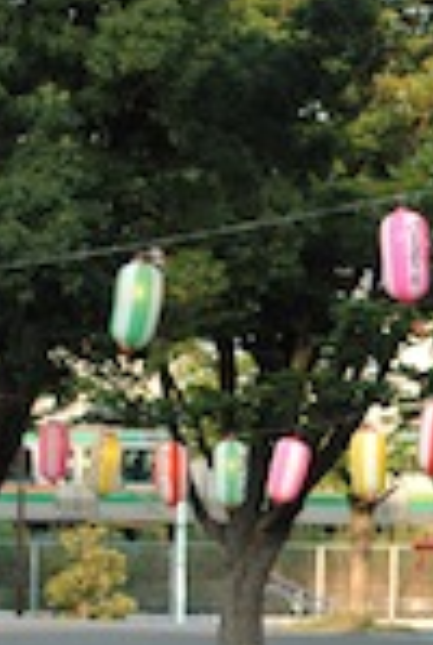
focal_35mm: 339
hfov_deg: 4.0
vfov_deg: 6.1
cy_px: 526
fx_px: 6079
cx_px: 909
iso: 1250
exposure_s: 1/1250
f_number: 4.5
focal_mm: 75
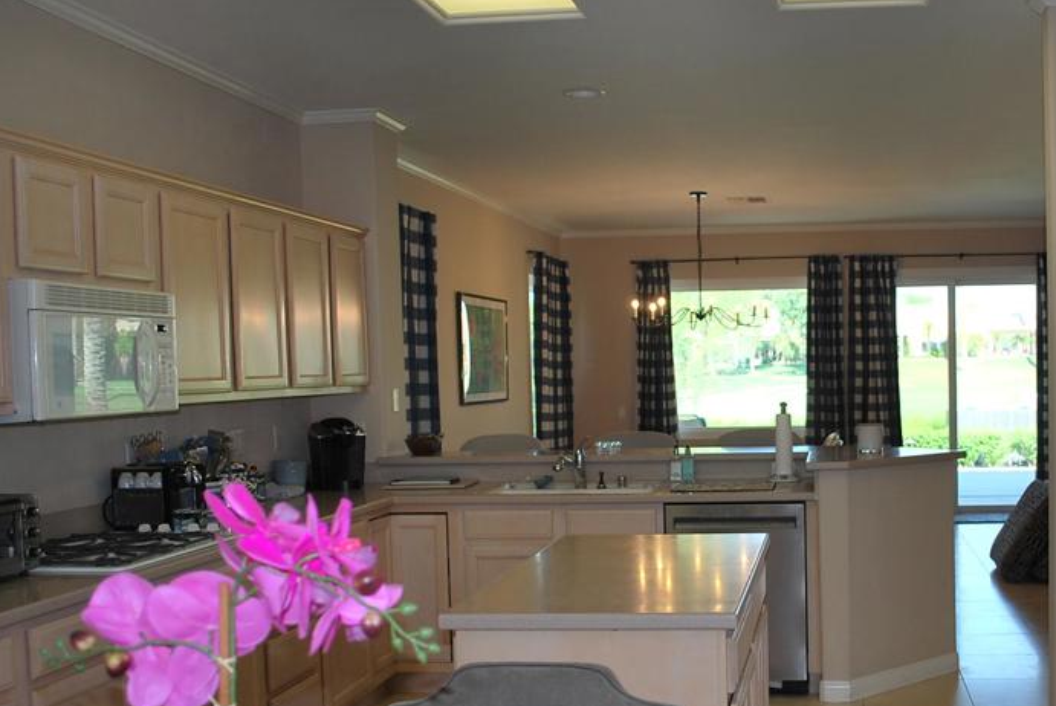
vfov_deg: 33.3
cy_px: 445
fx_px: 1174
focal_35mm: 40
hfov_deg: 47.2
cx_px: 746
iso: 110
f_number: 3.5
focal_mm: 18
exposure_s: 1/125
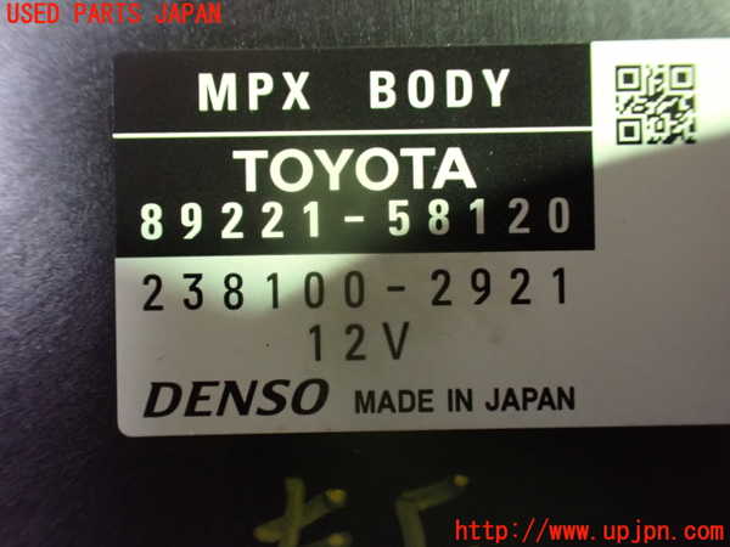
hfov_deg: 60.0
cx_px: 365
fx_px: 633
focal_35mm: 30
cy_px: 274
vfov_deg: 46.8
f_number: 2.3
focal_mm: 5.4
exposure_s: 1/30
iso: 1250
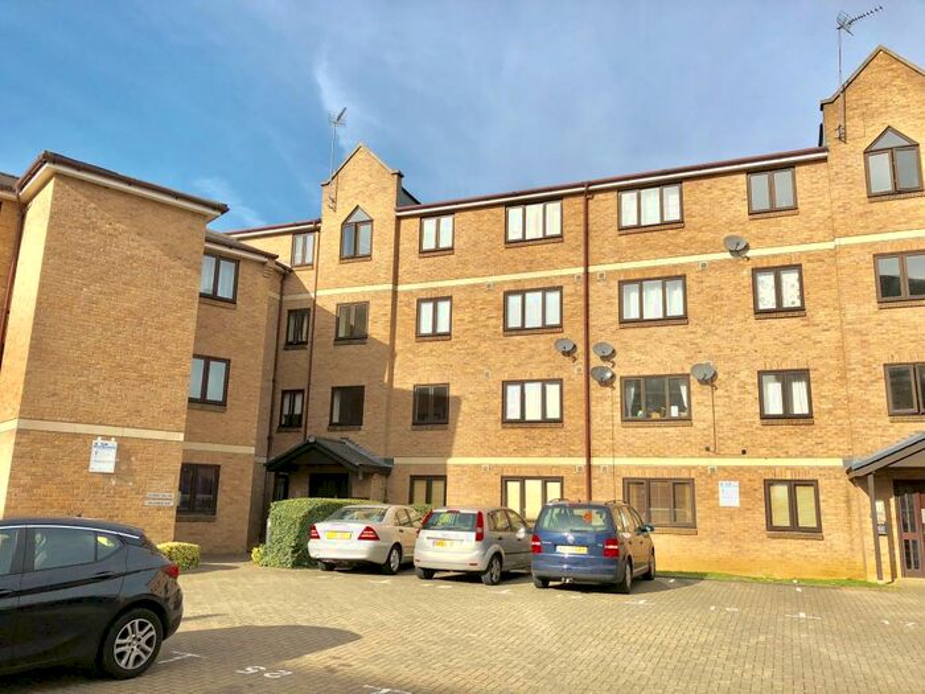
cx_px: 462
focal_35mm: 29
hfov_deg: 61.7
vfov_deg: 48.2
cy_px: 347
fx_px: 775
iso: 25
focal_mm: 3.99
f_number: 1.8
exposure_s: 1/2288
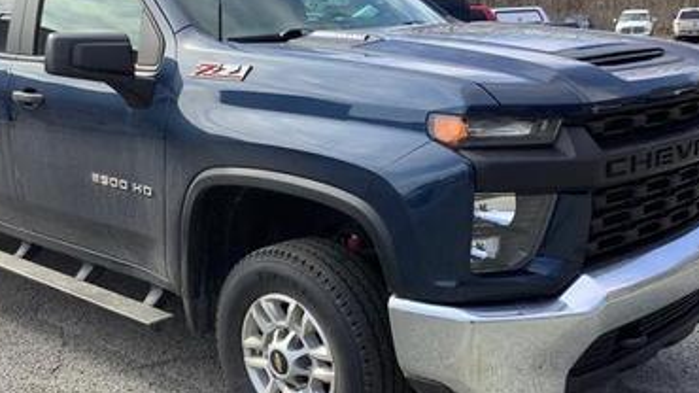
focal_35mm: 46
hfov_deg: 44.6
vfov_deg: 26.0
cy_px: 210
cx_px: 327
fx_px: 852
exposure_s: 1/364
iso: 25
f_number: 2.4
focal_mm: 3.3
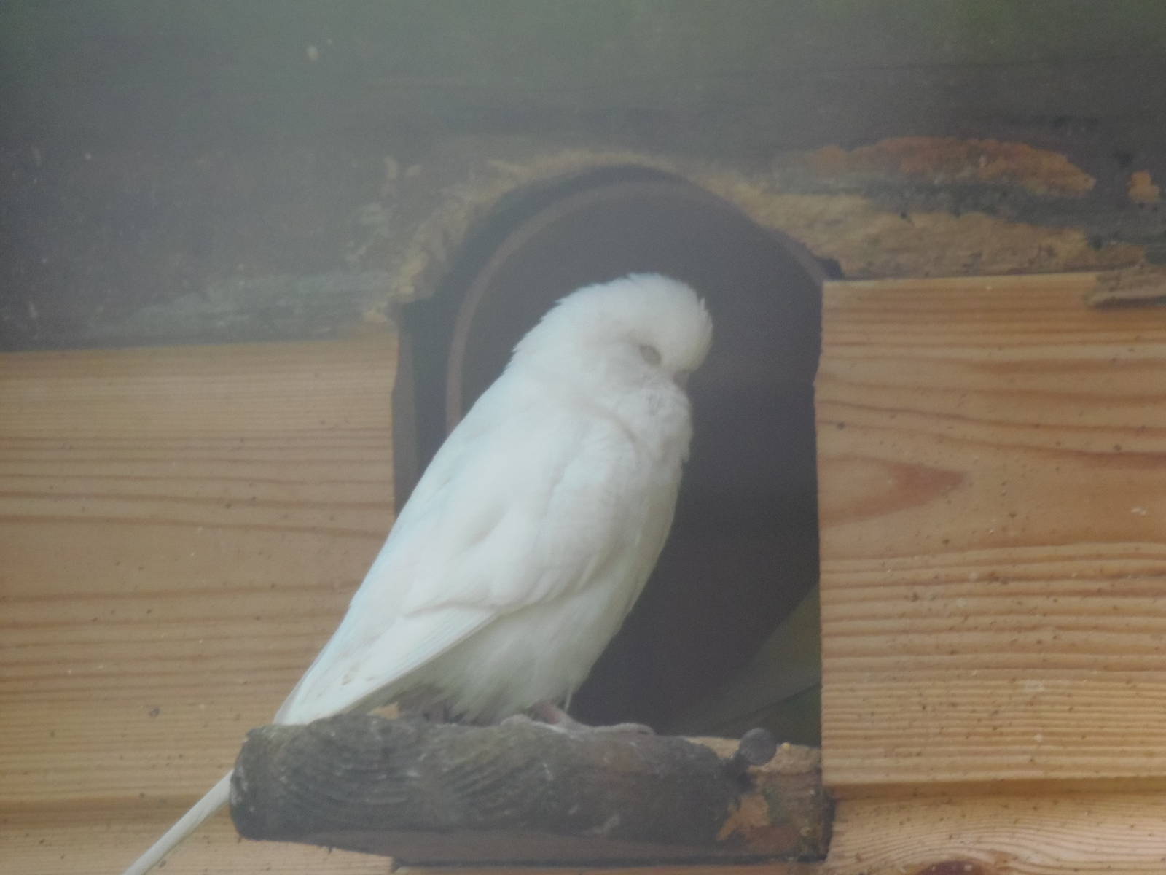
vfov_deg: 2.9
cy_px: 438
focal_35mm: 514
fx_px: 17313
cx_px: 583
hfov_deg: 3.9
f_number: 5
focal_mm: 95.3
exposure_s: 1/160
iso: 320
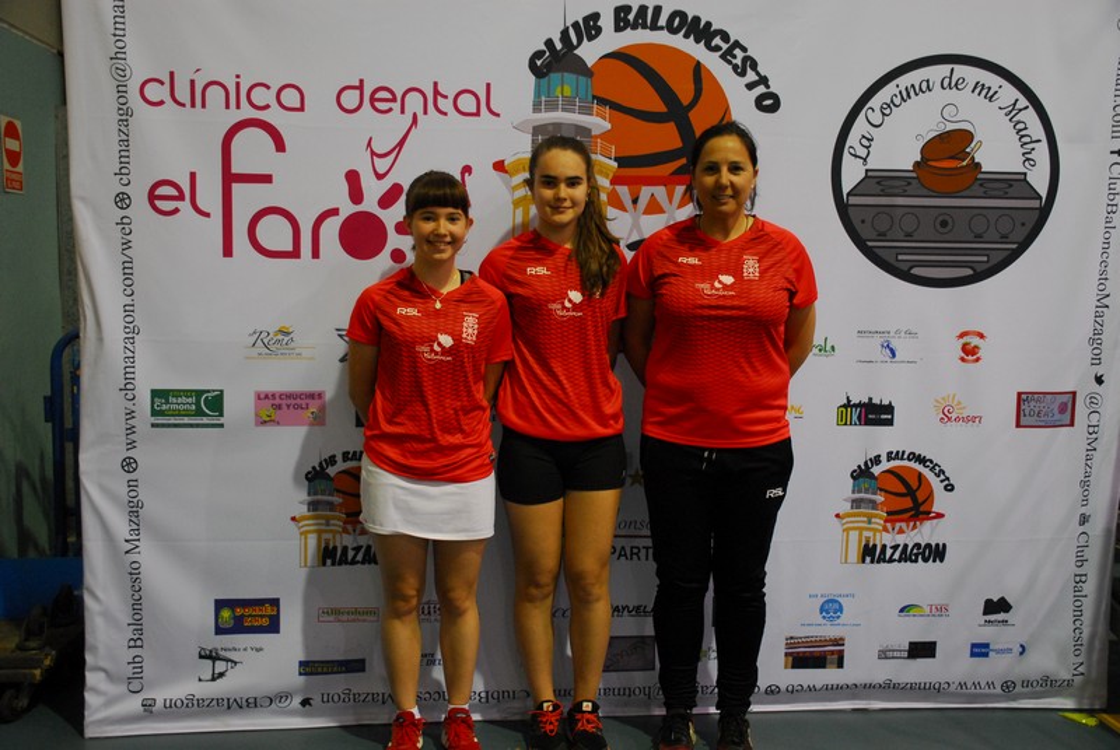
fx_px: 1122
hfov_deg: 53.1
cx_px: 560
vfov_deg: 37.0
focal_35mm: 36
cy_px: 375
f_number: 4
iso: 800
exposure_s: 1/25
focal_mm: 24
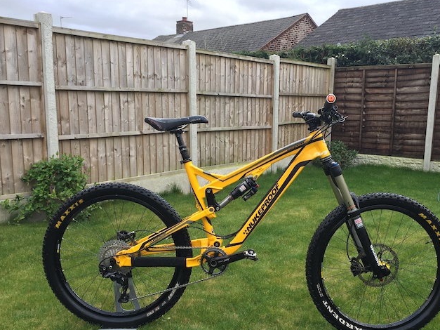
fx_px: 470
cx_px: 254
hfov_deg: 50.0
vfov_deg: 38.6
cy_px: 190
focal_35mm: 37
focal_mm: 4.15
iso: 32
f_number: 2.2
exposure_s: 1/100
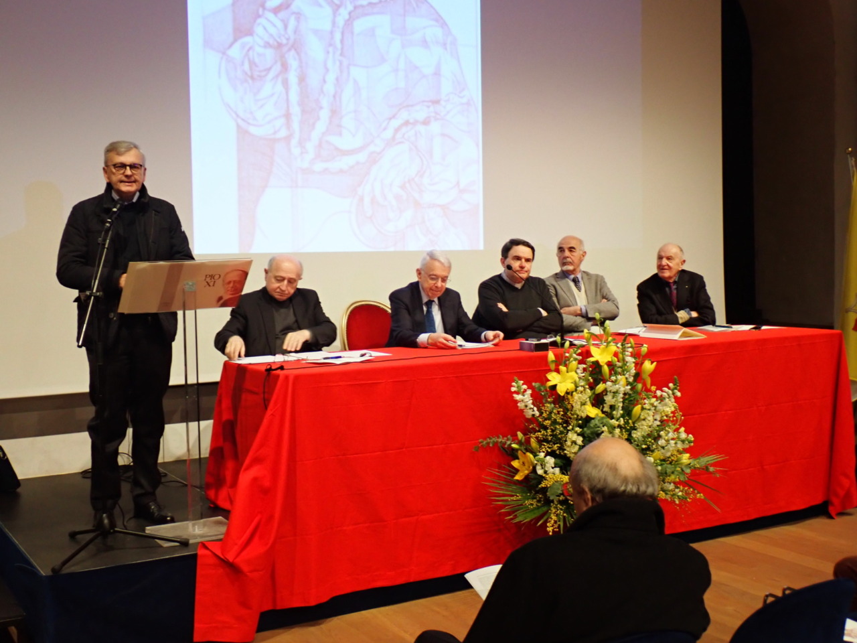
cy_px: 322
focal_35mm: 44
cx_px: 428
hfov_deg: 42.9
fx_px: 1089
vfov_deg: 32.9
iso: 250
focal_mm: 7.84
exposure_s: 1/40
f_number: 2.9
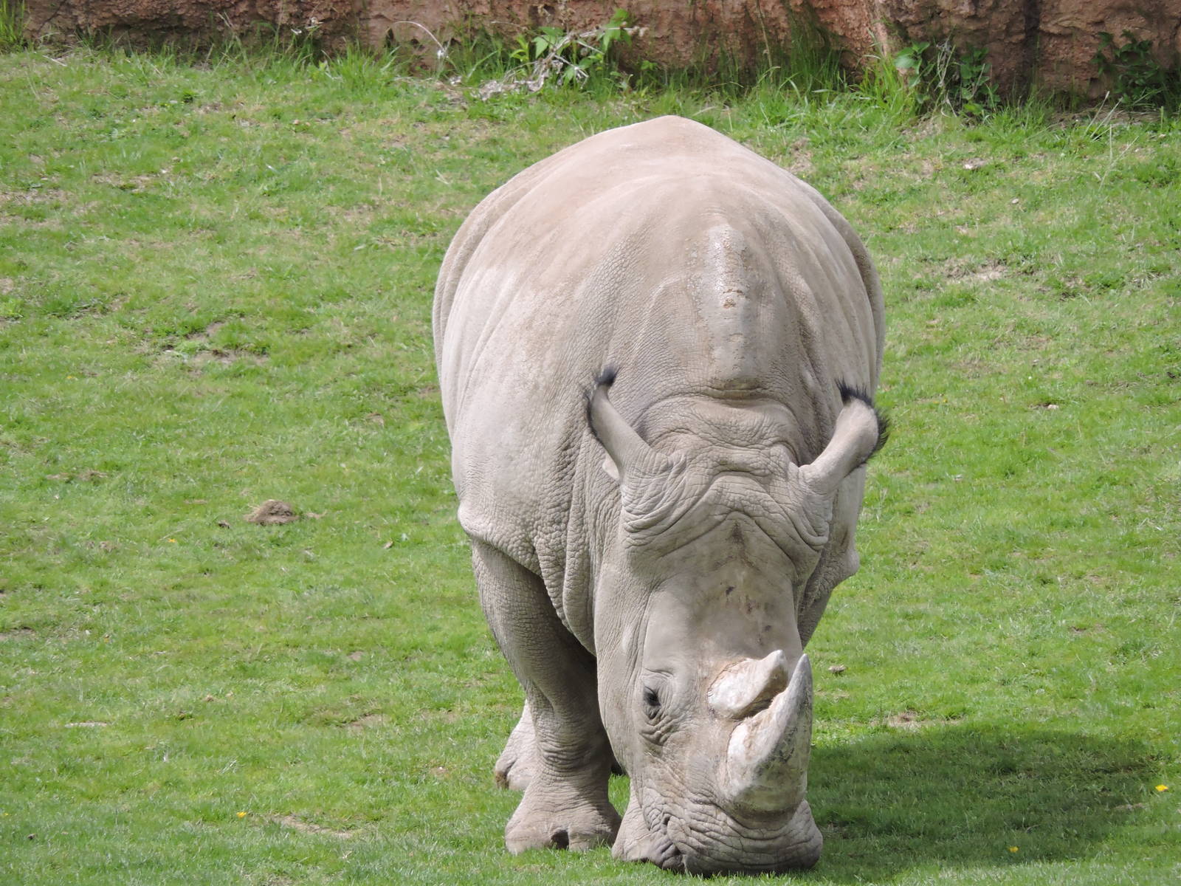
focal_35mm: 750
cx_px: 590
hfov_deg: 2.6
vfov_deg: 2.0
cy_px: 443
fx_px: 25588
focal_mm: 133.8
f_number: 5.1
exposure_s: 1/400
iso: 250
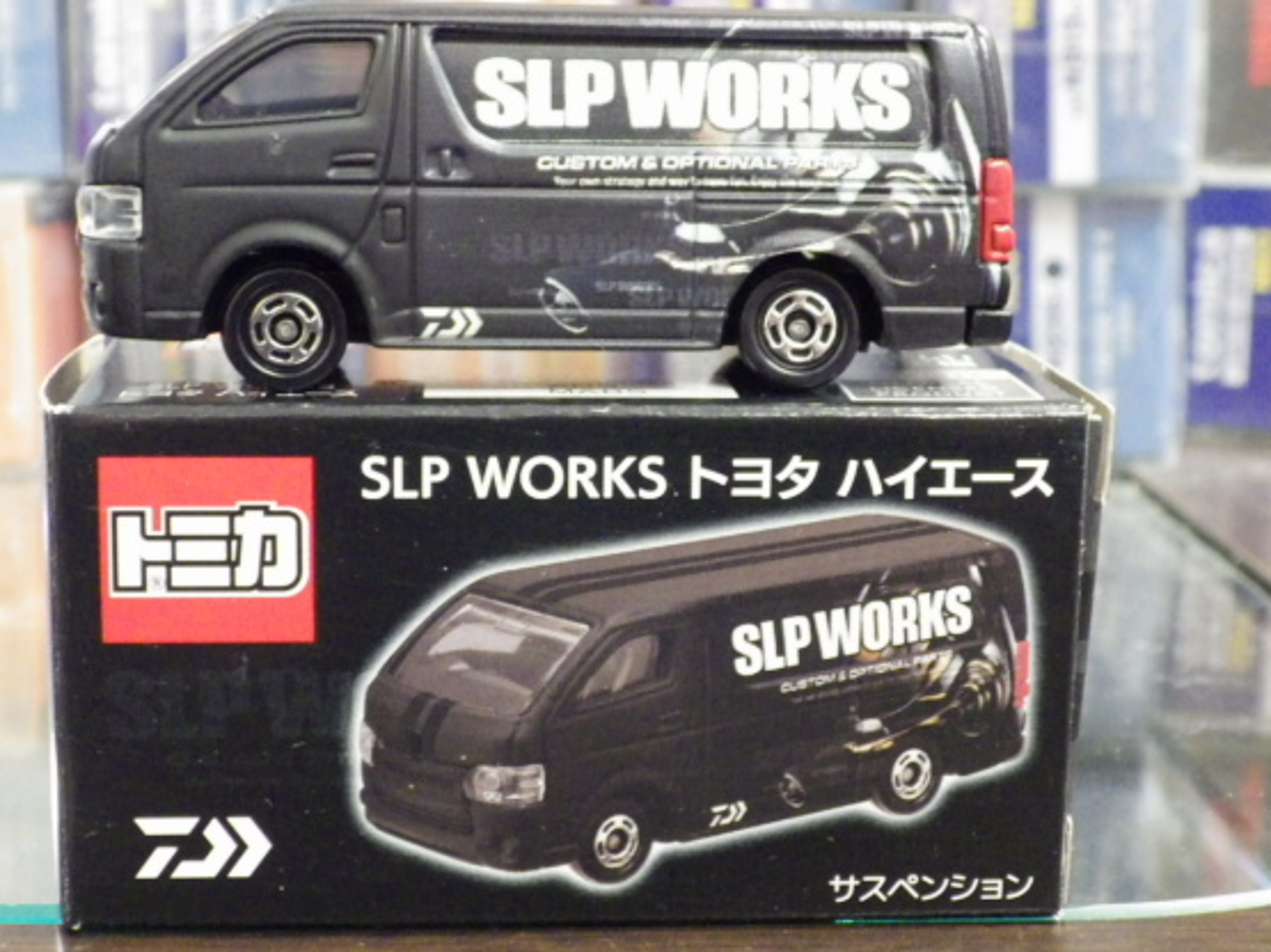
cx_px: 591
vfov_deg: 21.6
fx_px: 2496
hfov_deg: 28.6
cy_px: 423
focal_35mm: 68
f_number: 4
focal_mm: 10.7
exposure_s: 1/20
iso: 1600
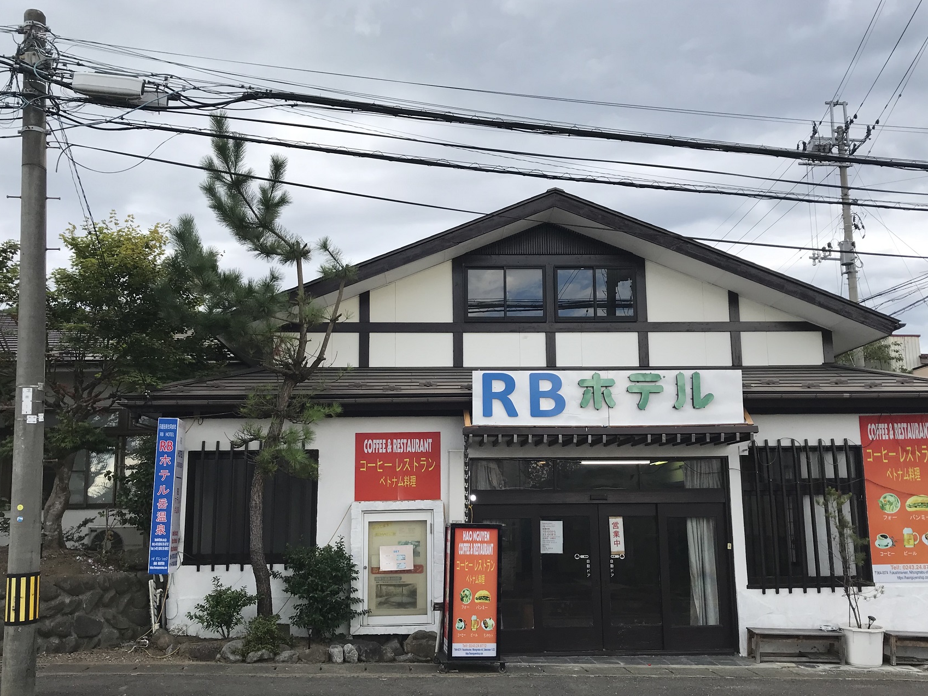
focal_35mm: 33
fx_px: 885
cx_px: 482
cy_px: 391
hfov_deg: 55.3
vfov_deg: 42.9
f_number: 1.8
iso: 20
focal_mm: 3.99
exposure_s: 1/610
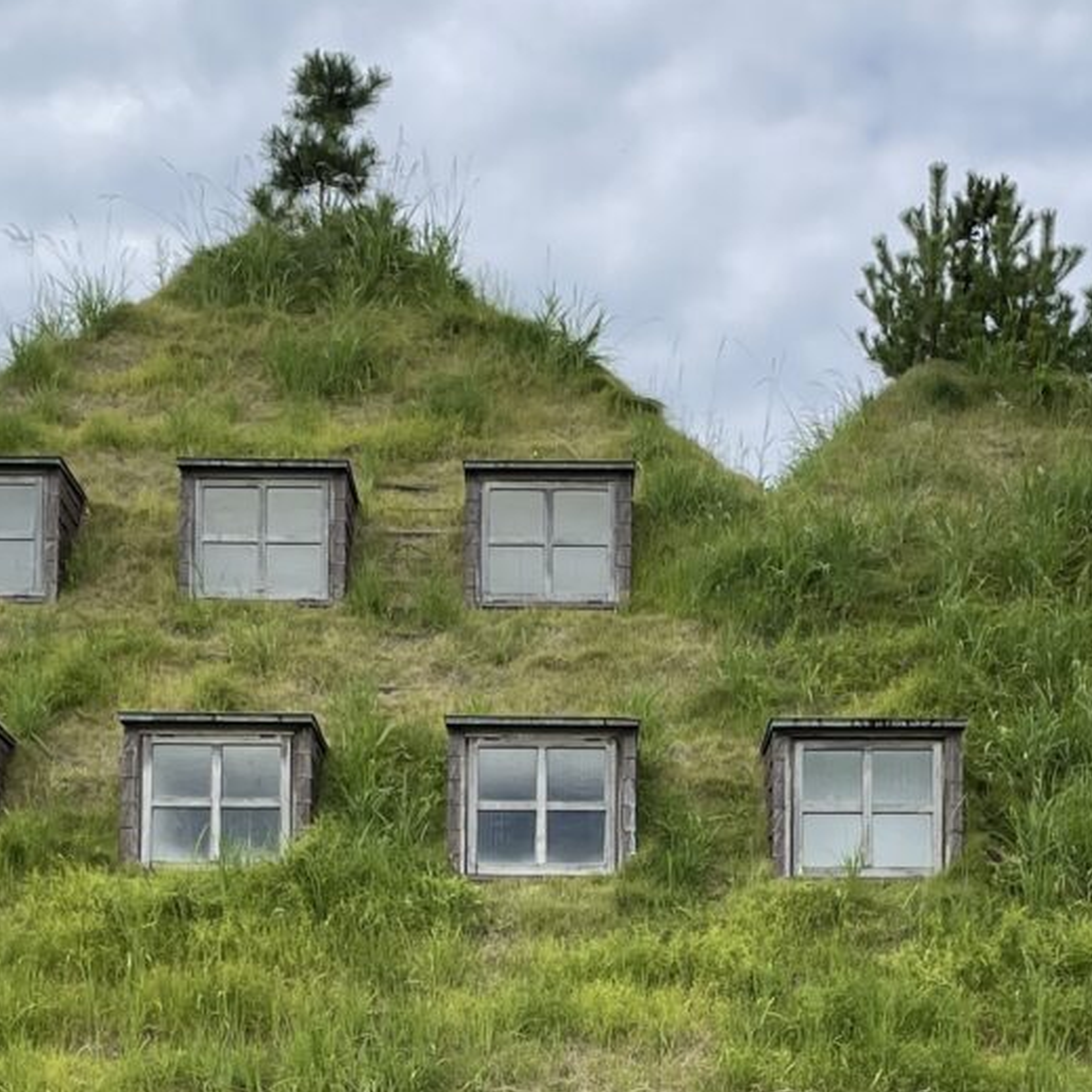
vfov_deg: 19.6
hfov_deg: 20.4
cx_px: 530
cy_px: 1166
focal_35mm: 85
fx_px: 3034
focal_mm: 4.2
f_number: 1.6
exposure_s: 1/3125
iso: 32
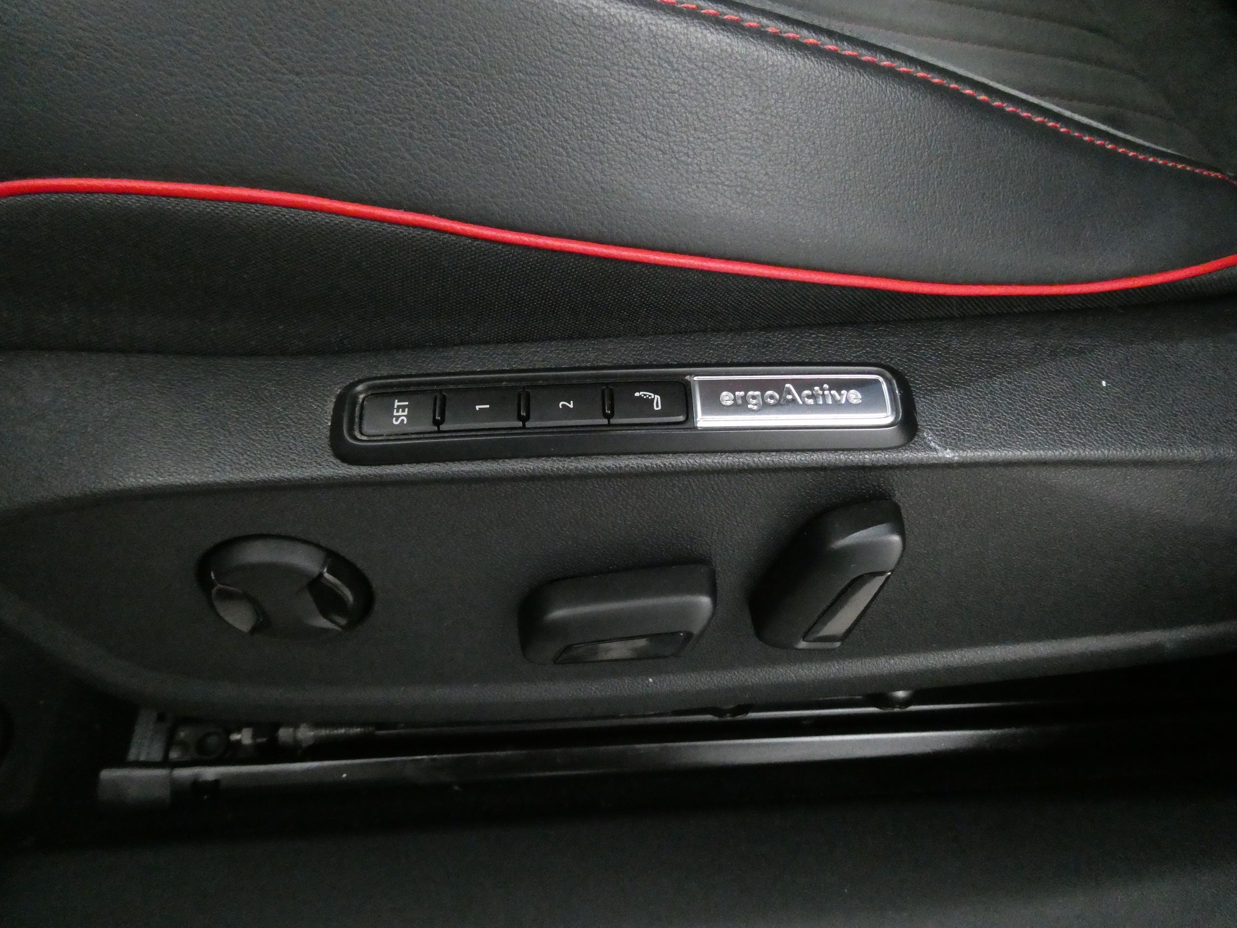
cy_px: 464
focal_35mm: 24
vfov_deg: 56.8
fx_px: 858
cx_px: 618
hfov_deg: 71.6
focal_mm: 4.3
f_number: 3.3
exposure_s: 1/25
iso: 1600
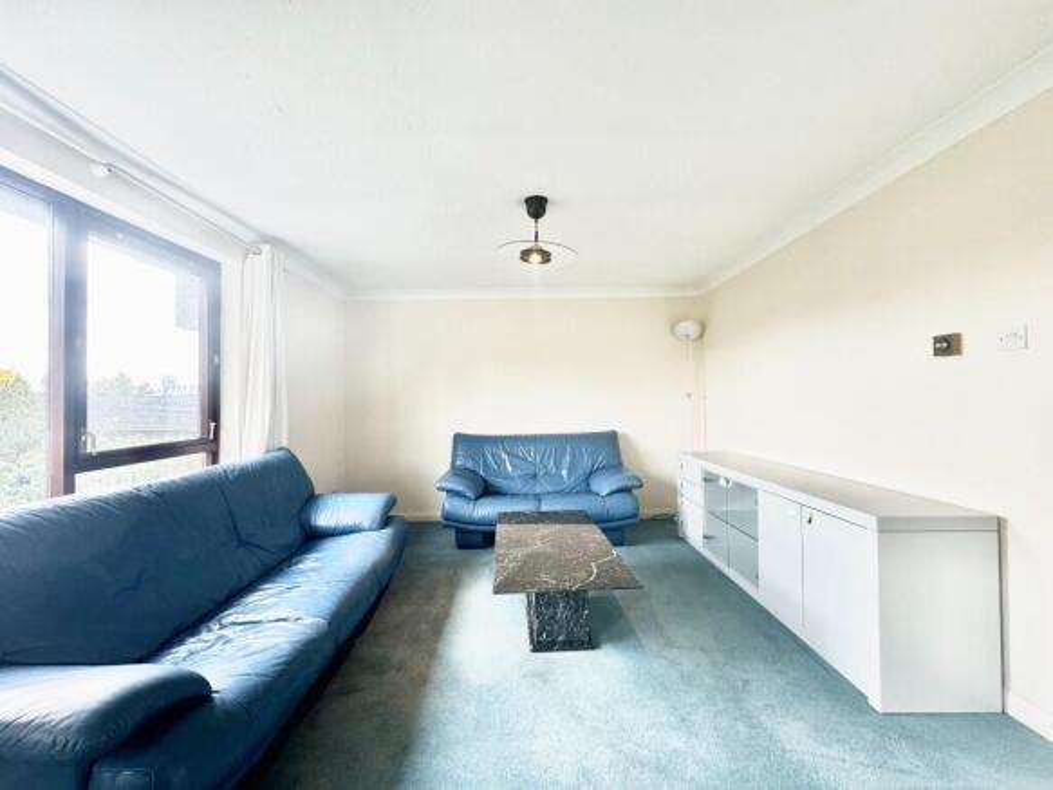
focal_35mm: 14
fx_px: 426
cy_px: 395
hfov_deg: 102.1
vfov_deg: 85.7
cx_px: 526
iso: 250
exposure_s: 1/100
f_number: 2.2
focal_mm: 2.22
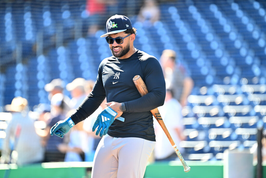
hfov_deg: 6.9
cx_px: 133
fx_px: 2217
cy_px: 89
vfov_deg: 4.6
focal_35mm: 300
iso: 500
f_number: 2.8
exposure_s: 1/800
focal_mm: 300
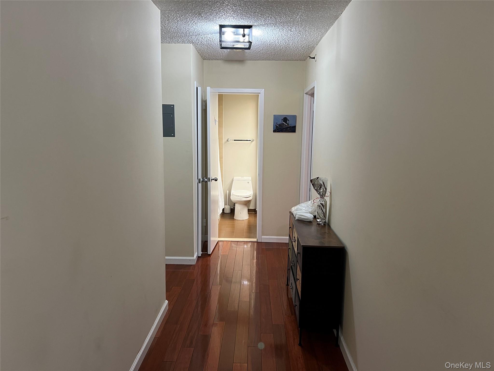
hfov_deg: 67.3
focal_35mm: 26
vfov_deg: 53.1
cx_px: 247
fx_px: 371
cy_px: 186
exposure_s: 1/60
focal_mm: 5.7
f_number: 1.5
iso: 125
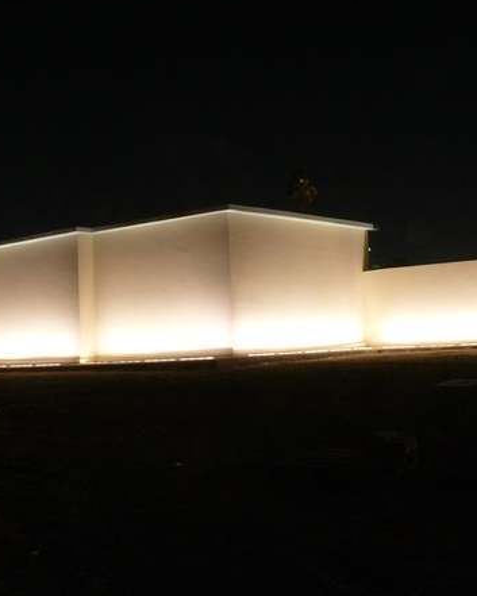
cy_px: 301
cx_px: 199
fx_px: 1094
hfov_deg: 24.6
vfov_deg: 30.5
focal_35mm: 62
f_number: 11
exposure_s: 5
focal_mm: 7.4
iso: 100
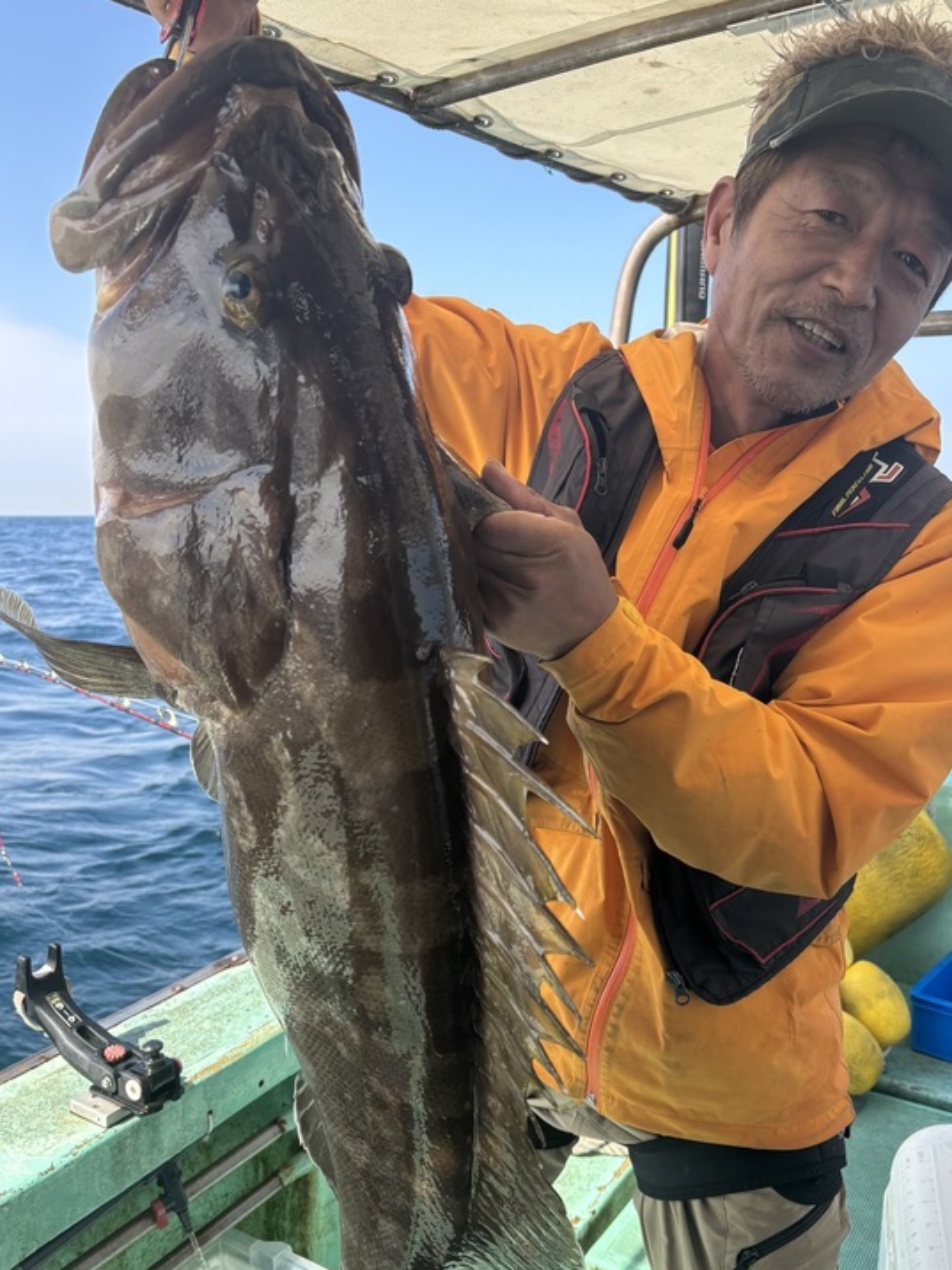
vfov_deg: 58.0
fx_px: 1137
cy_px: 743
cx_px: 557
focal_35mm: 31
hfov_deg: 45.3
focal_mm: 5.96
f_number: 1.6
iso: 50
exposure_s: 1/581
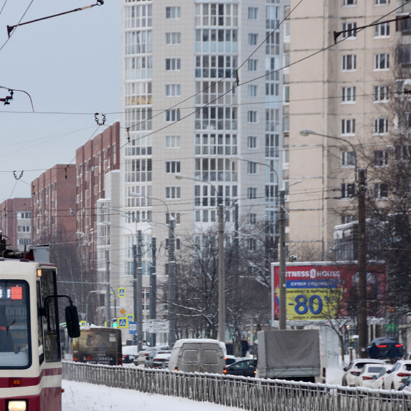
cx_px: 96
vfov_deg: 4.5
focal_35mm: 389
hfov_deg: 4.5
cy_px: 225
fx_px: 5225
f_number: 5.6
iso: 200
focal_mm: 150
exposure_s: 1/200
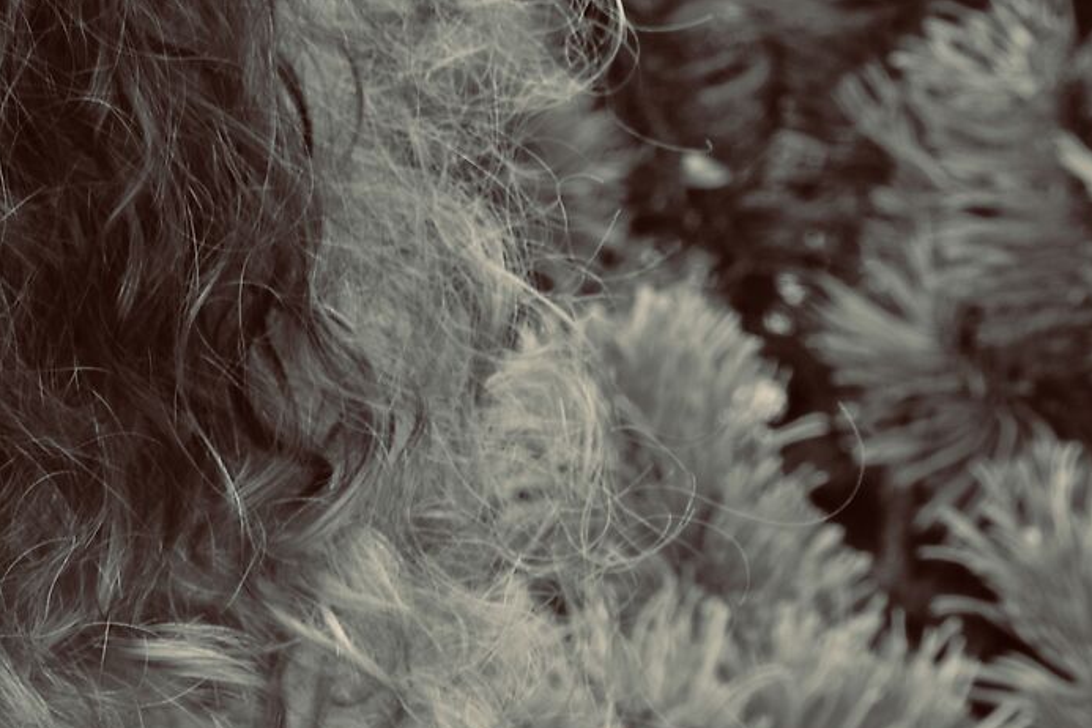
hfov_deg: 10.9
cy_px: -82
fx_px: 5512
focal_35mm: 182
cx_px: -581
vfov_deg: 7.5
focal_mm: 35
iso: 110
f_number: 9
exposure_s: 1/60
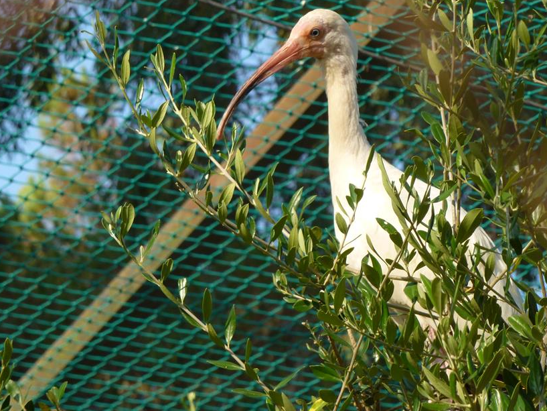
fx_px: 3904
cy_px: 175
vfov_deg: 6.0
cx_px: 281
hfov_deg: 8.0
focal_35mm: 247
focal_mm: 35.2
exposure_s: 1/200
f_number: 5.5
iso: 100
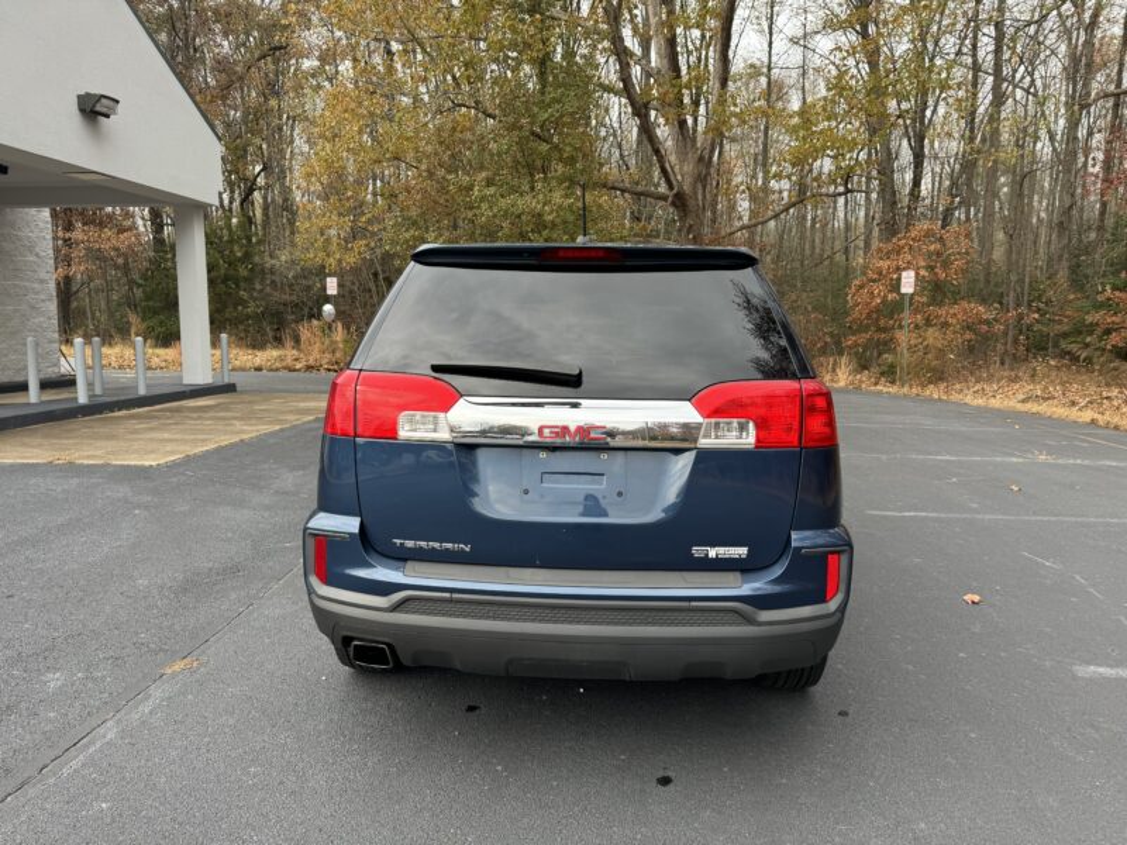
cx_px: 564
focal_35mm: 24
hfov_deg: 71.6
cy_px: 422
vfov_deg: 56.8
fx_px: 781
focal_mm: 6.76
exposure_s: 1/488
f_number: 1.78
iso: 80
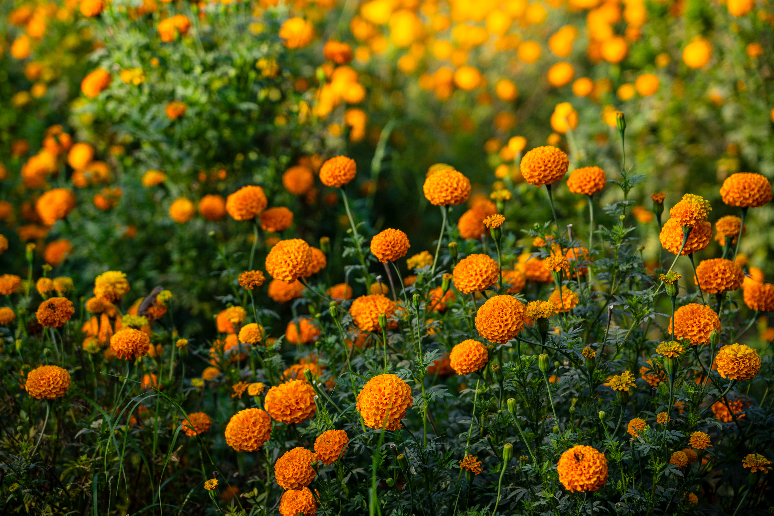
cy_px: 258
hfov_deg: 19.5
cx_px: 387
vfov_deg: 13.0
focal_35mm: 105
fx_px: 2257
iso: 100
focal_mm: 105
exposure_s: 1/200
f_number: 4.5
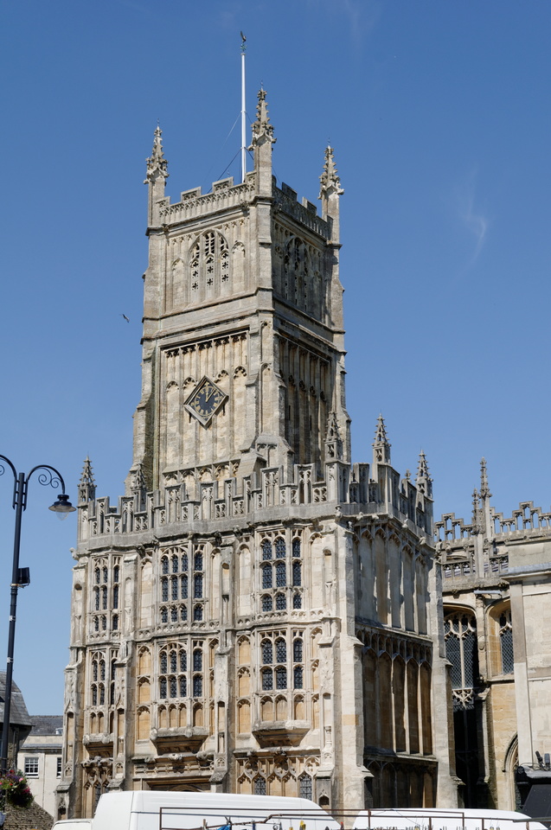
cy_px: 415
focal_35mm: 60
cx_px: 276
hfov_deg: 22.5
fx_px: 1382
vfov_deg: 33.4
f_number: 8
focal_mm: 40
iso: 200
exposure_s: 1/500
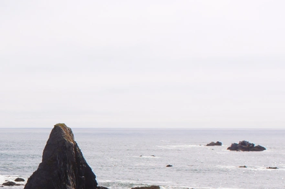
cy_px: 200
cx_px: -84
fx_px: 649
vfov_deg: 16.2
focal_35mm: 82
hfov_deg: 22.3
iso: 100
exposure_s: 1/250
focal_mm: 20
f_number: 9
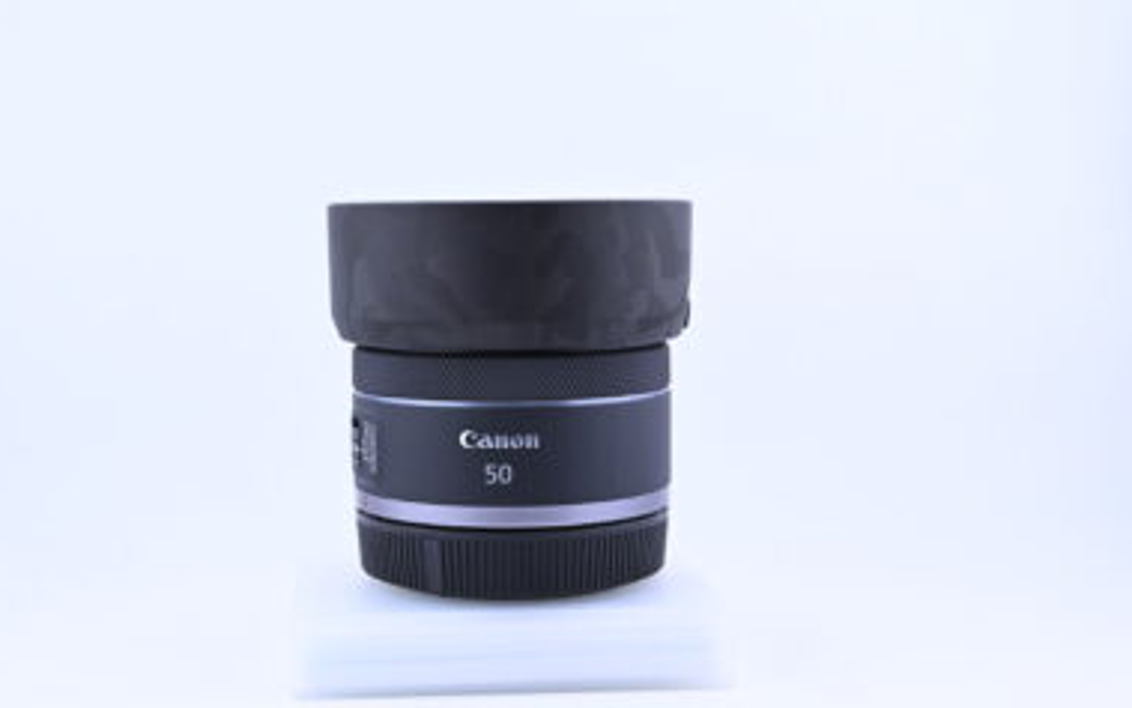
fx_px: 1604
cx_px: 508
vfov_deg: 24.9
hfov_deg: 38.8
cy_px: 300
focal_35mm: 52
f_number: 11
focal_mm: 30
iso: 640
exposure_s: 1/160
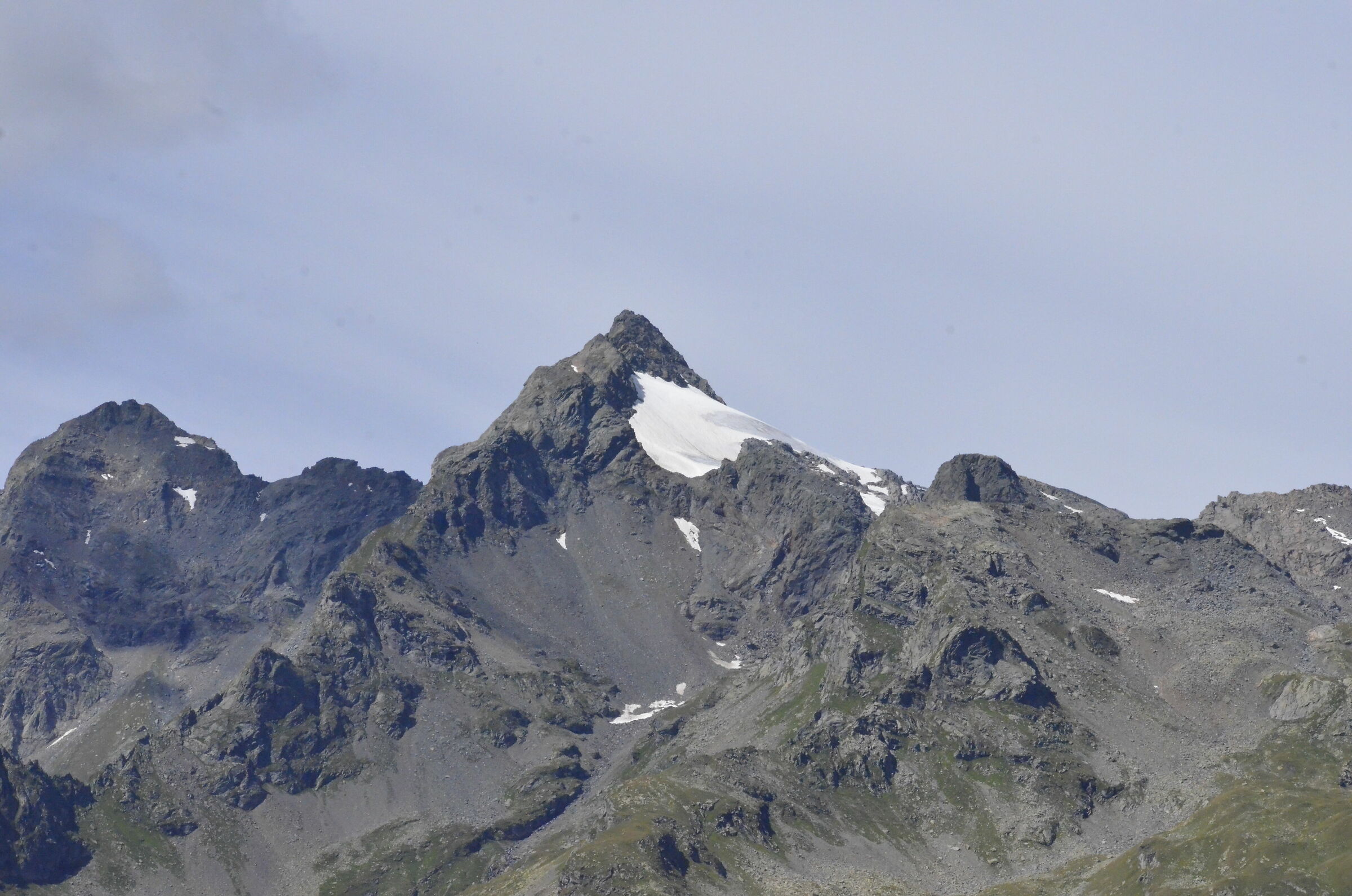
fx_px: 5341
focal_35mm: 142
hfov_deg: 14.4
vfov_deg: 9.6
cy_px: 448
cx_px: 676
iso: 4000
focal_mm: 95
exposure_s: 1/4000
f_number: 16
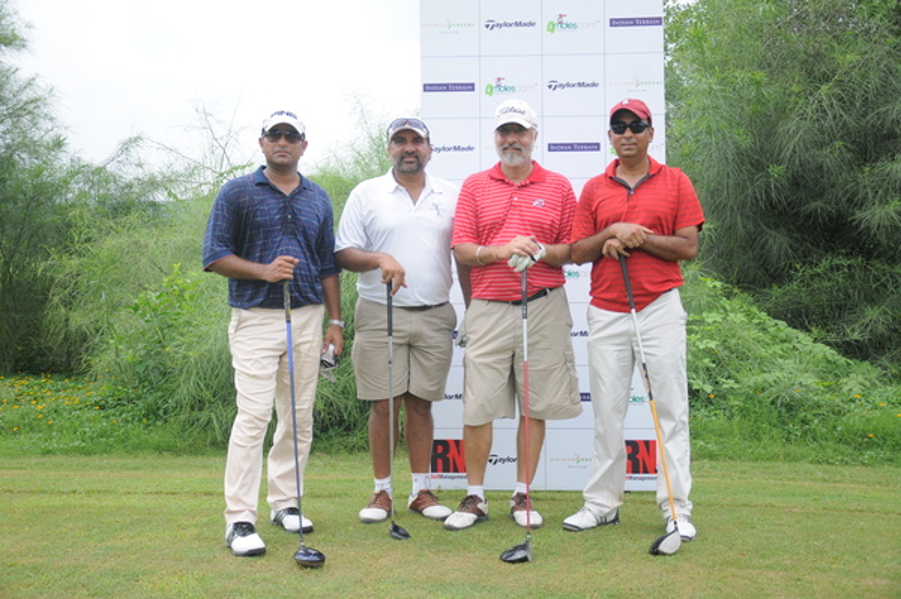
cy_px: 300
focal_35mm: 42
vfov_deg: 31.8
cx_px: 450
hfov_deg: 46.4
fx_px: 1050
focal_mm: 28
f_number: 4
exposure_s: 1/500
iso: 200
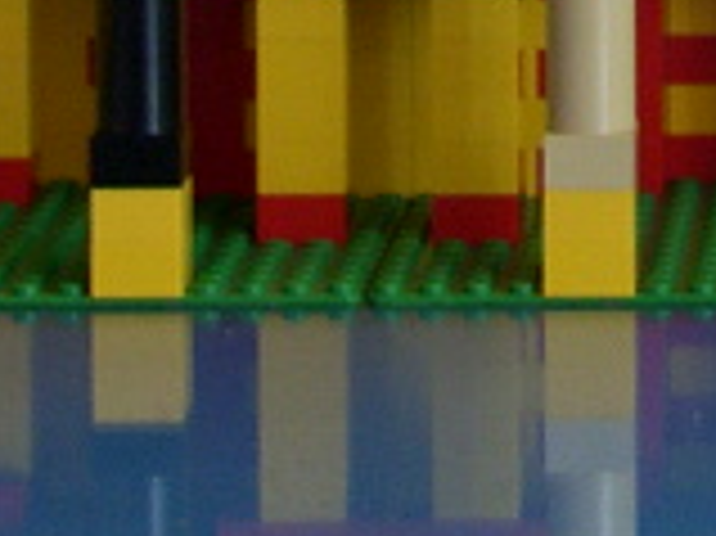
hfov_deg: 6.1
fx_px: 6655
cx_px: 1103
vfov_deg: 4.5
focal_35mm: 322
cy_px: -887
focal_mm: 12.9
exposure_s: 1/25
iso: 100
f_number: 2.5
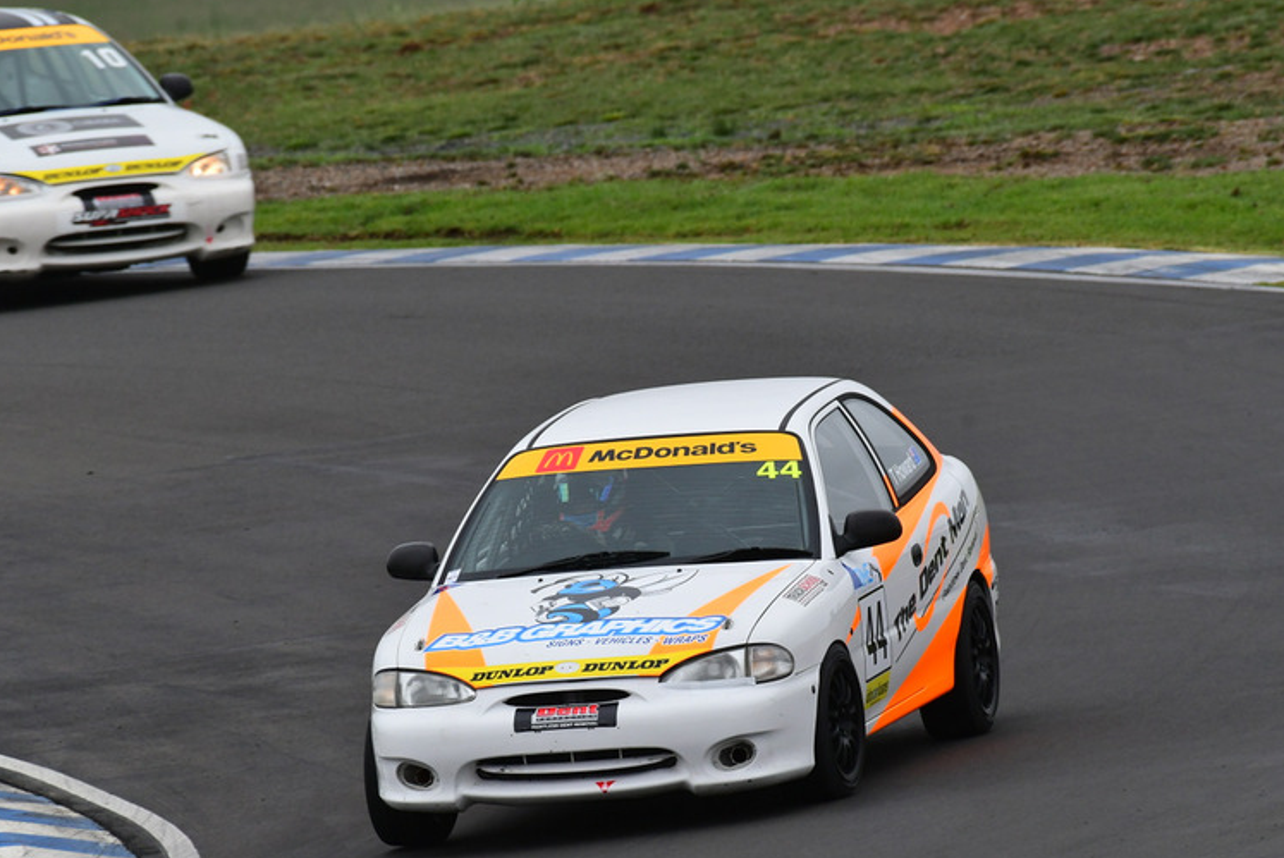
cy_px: 447
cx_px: 612
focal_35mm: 803
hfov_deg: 2.6
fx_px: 28656
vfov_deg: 1.7
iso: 1000
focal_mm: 500
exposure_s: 1/640
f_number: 10
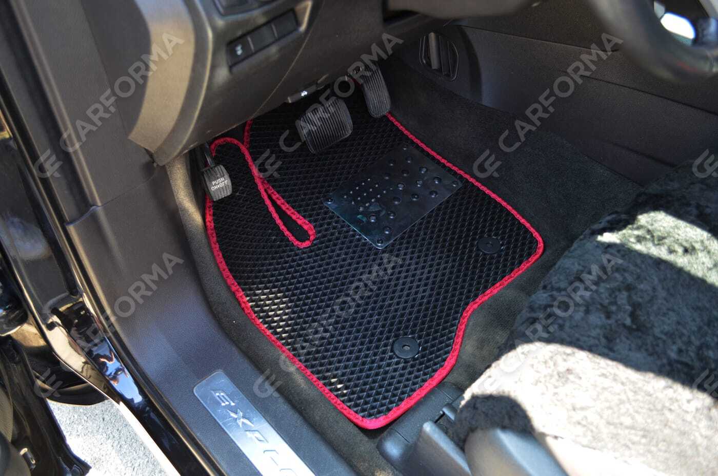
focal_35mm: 33
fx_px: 657
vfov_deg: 39.8
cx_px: 359
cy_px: 238
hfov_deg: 57.3
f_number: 4
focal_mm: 22
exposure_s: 1/60
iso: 560
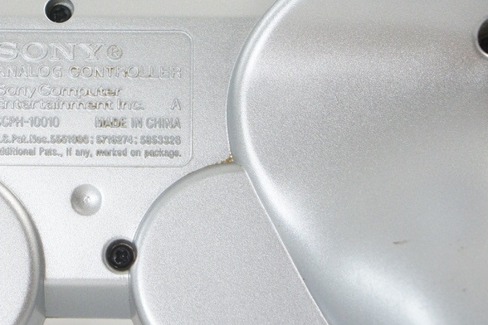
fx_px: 2074
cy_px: 69
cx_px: 81
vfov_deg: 9.0
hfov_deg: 13.3
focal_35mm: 153
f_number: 6.3
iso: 800
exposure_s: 1/80
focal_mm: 50
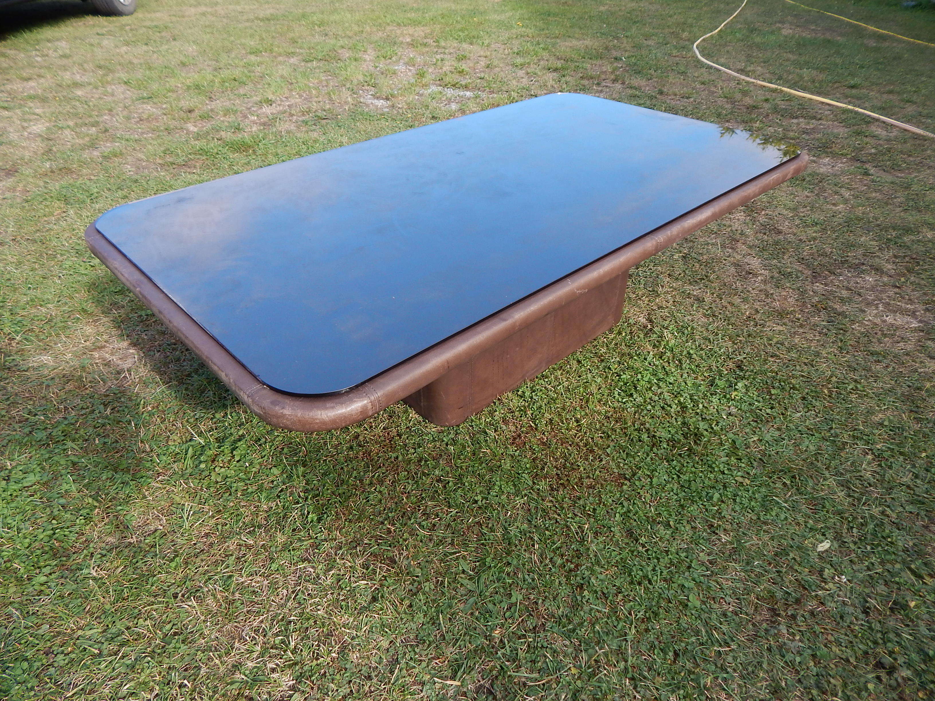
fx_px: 594
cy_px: 350
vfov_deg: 61.1
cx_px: 468
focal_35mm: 22
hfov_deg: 76.4
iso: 125
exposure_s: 1/500
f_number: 3
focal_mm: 4
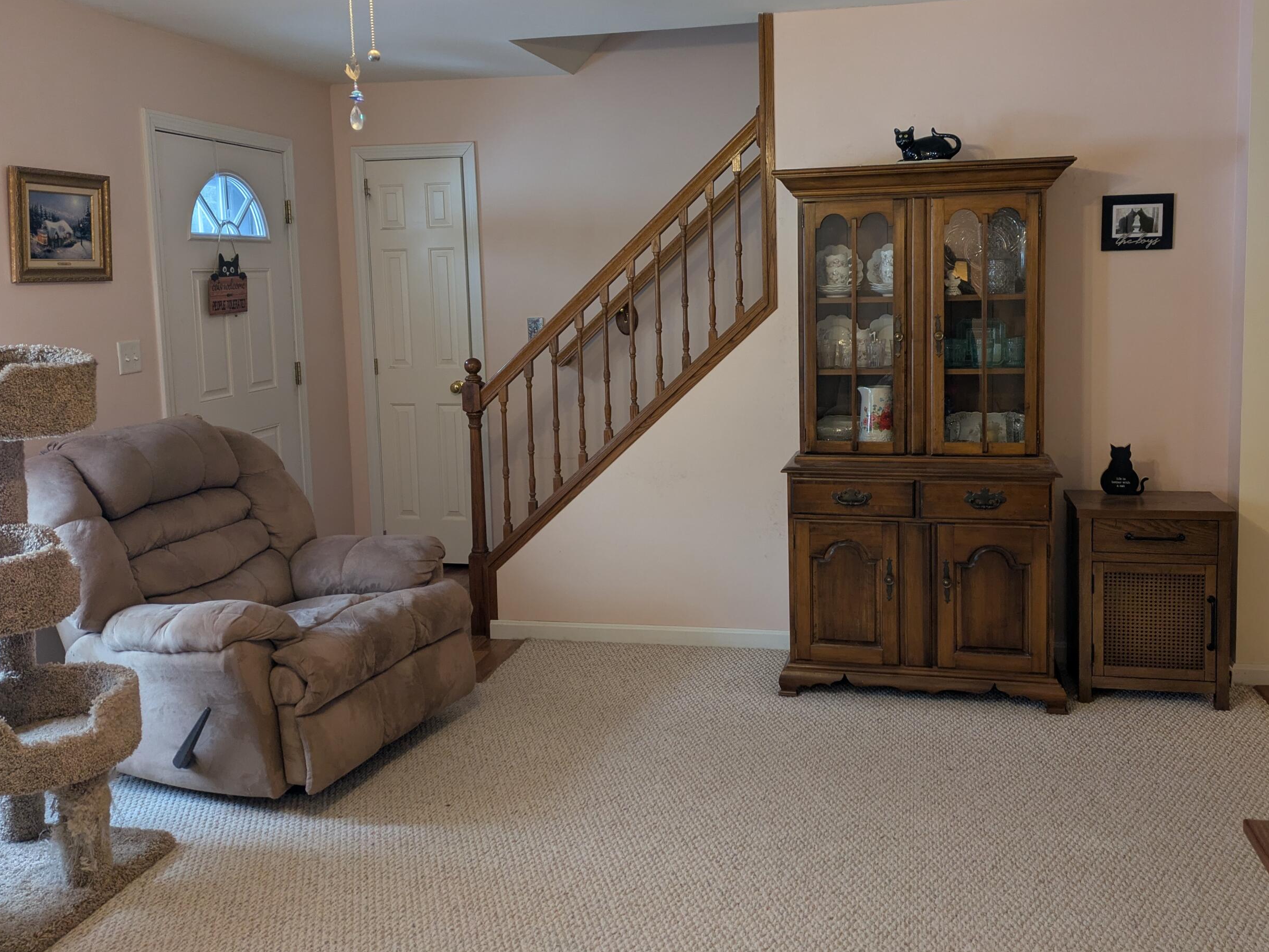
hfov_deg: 58.3
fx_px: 1137
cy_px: 371
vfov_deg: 45.2
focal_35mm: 31
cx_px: 684
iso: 72
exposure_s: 1/60
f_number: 1.89
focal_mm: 5.43
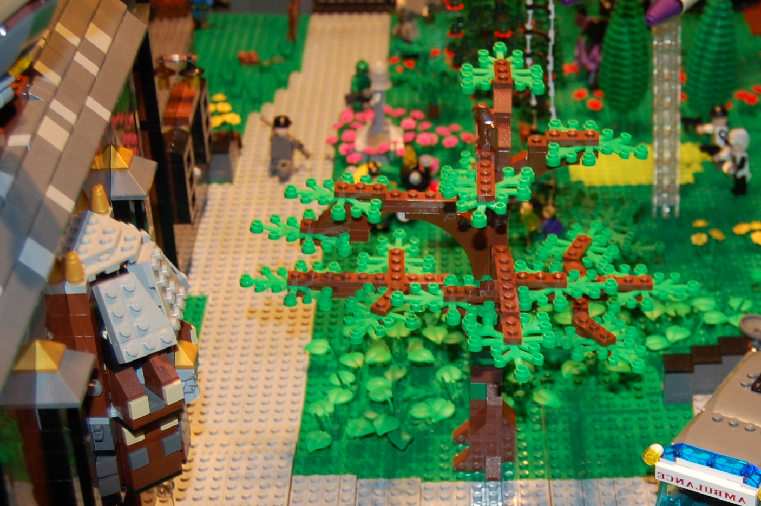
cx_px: 516
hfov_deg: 26.2
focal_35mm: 77
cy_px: 474
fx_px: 1626
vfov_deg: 17.4
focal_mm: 24
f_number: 4
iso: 400
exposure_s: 1/60
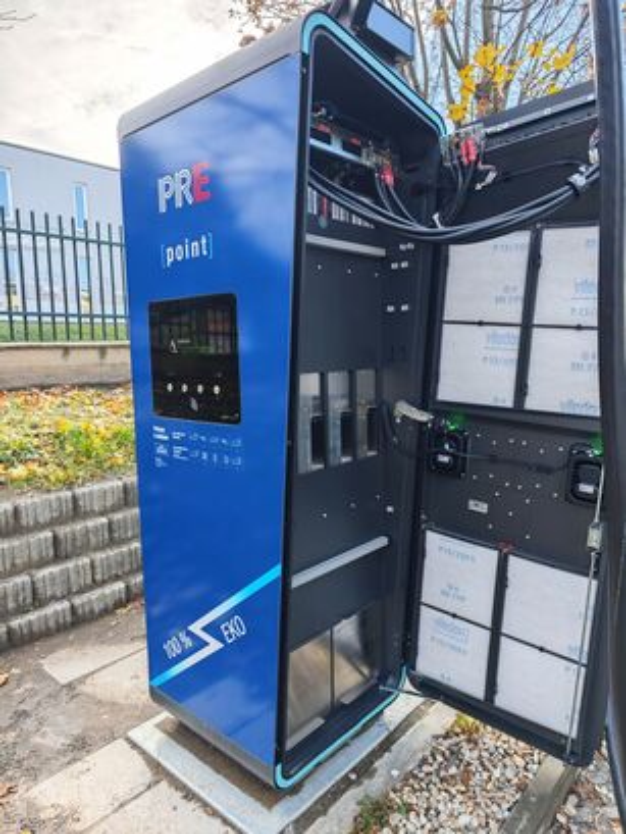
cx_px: 313
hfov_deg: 58.9
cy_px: 417
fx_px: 554
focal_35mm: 23
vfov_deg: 73.9
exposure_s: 1/101
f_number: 2
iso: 100
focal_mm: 8.72
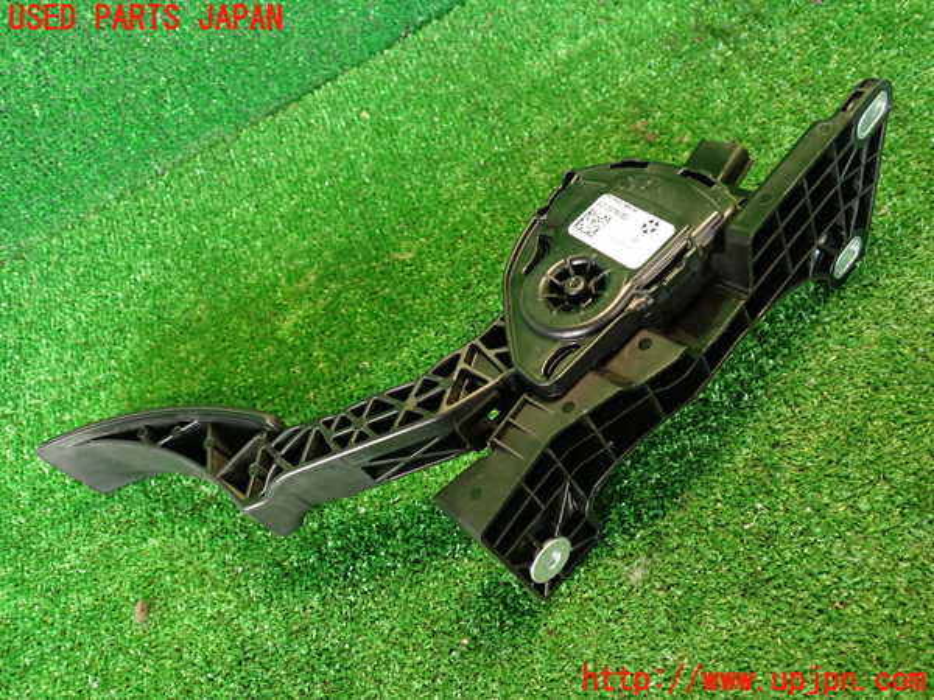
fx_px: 863
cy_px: 350
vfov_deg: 44.2
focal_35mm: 32
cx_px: 467
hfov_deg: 56.8
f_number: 2.4
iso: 400
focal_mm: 5.79
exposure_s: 1/30
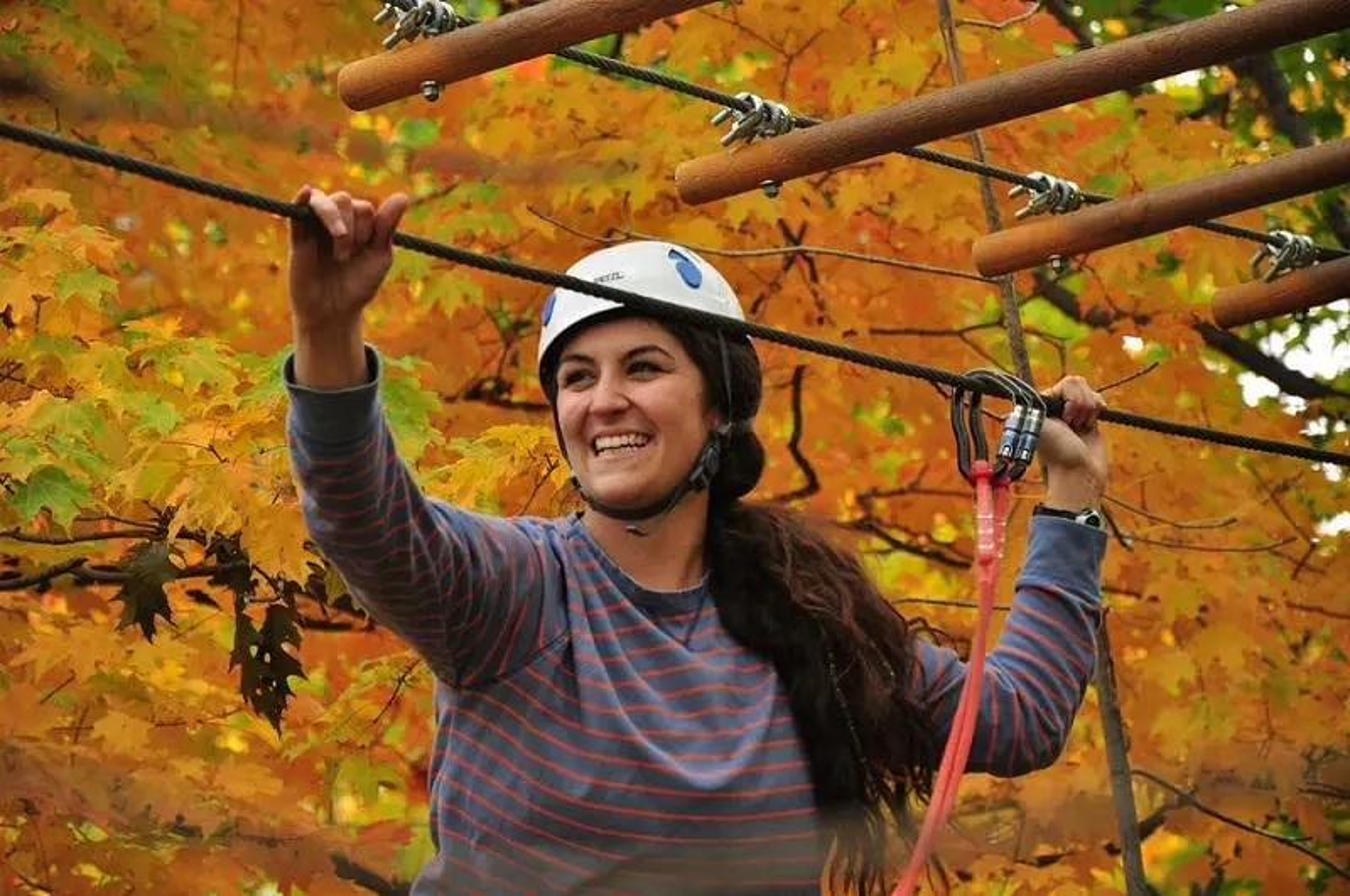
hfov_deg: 13.1
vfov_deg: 8.7
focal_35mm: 158
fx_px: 5898
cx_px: 675
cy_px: 448
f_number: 5.6
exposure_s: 1/125
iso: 400
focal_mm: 105
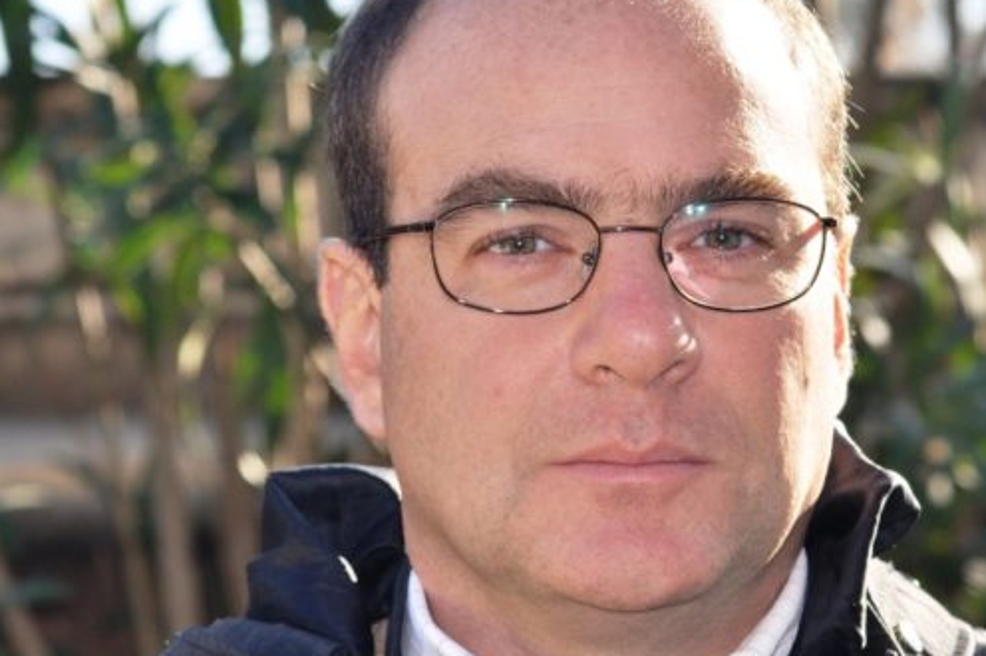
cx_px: 630
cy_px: 321
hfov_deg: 11.4
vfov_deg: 7.6
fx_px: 4954
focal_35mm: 181
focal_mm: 78
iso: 200
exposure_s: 1/200
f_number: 8
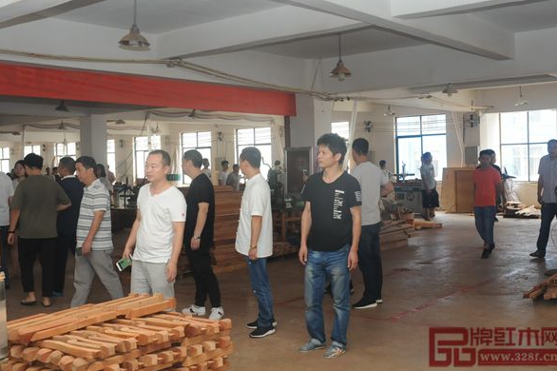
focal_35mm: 45
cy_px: 182
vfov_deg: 30.1
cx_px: 281
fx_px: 688
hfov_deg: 44.1
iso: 800
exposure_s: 1/60
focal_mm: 29
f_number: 8
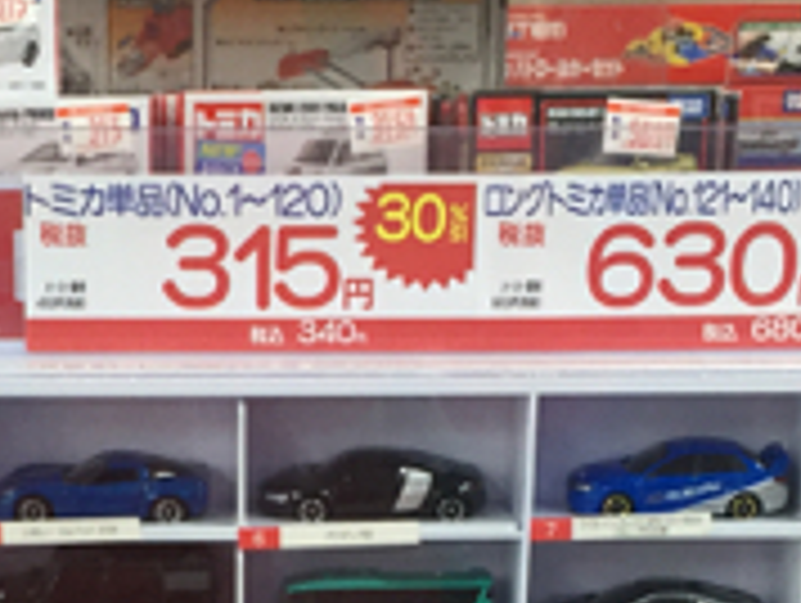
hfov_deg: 18.7
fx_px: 2410
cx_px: 184
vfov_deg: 13.6
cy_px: 832
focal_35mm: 104
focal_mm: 4.15
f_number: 2.2
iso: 40
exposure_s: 1/30
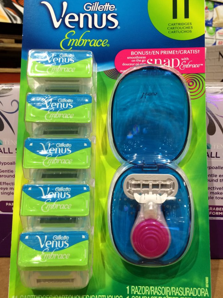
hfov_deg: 44.1
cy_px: 145
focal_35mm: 32
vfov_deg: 56.8
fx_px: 275
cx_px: 120
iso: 80
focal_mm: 4.15
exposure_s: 1/30
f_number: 2.2
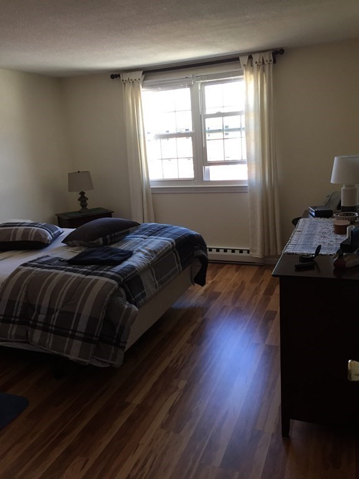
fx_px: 401
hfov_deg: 48.2
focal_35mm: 29
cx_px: 180
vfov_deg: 61.7
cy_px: 240
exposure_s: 1/30
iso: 40
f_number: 2.2
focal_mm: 4.15
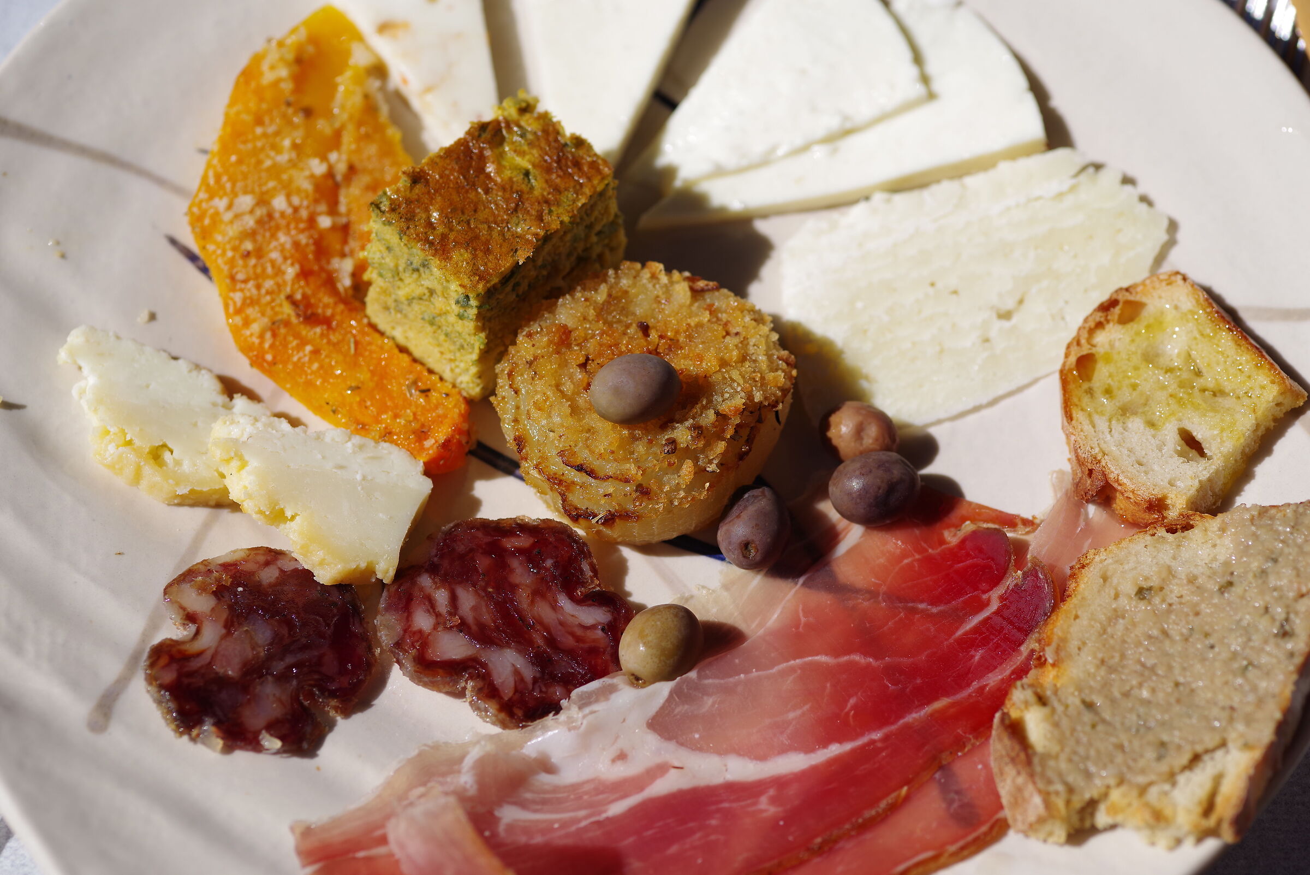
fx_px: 3640
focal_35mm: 100
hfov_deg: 20.4
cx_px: 655
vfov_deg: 13.7
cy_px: 438
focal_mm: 100
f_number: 6.3
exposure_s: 1/640
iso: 100
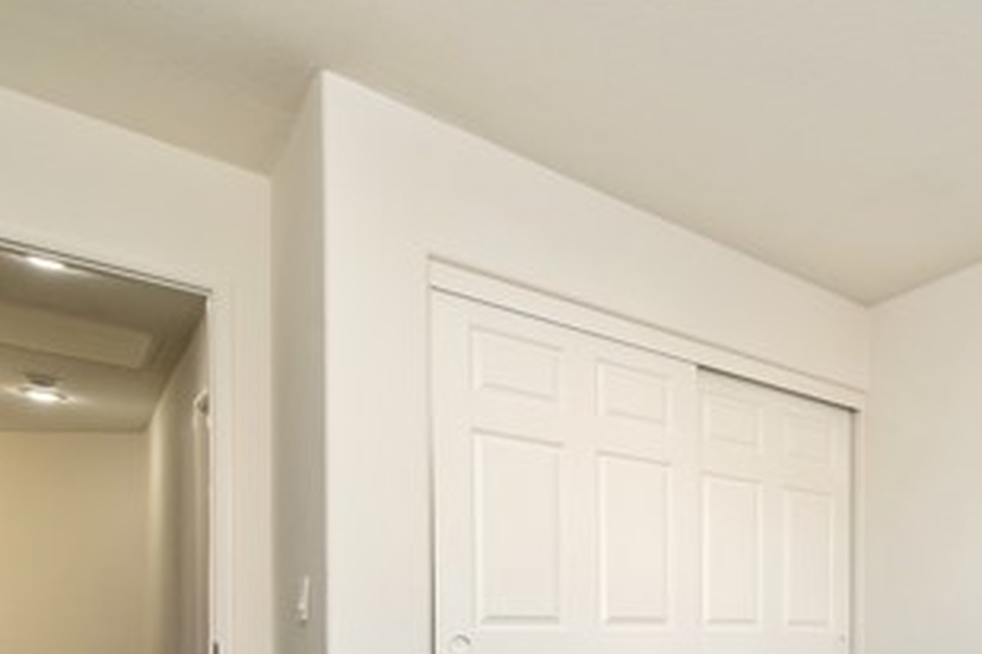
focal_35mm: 29
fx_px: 791
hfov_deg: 56.0
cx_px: 864
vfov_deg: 40.2
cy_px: 635
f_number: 4
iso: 220
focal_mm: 14
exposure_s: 1/60
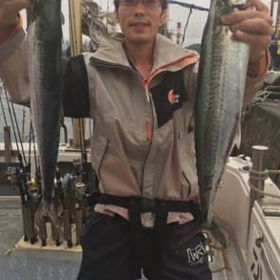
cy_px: 126
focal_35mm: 35
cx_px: 142
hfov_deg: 47.2
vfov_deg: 47.2
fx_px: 320
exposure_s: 1/141
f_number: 2.2
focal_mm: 4.15
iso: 25
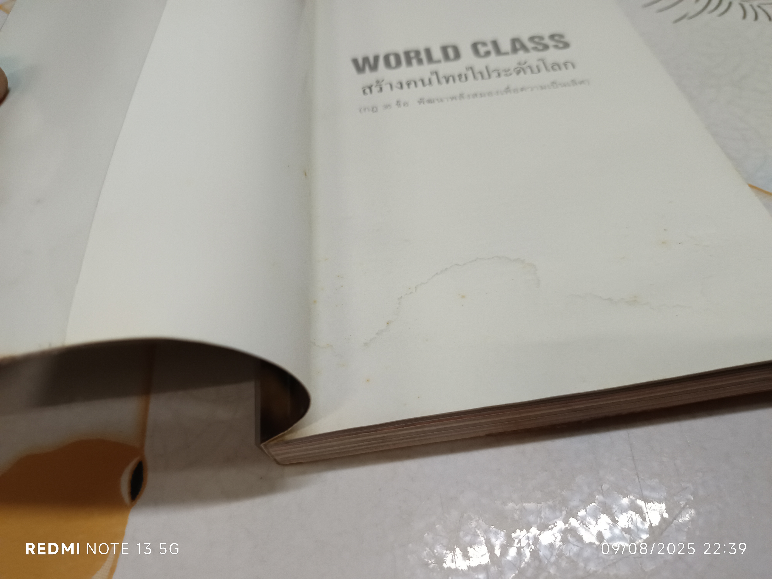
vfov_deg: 56.8
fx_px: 535
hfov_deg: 71.6
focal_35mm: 24
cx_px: 386
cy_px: 290
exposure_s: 1/50
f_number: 1.7
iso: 1125
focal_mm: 5.31
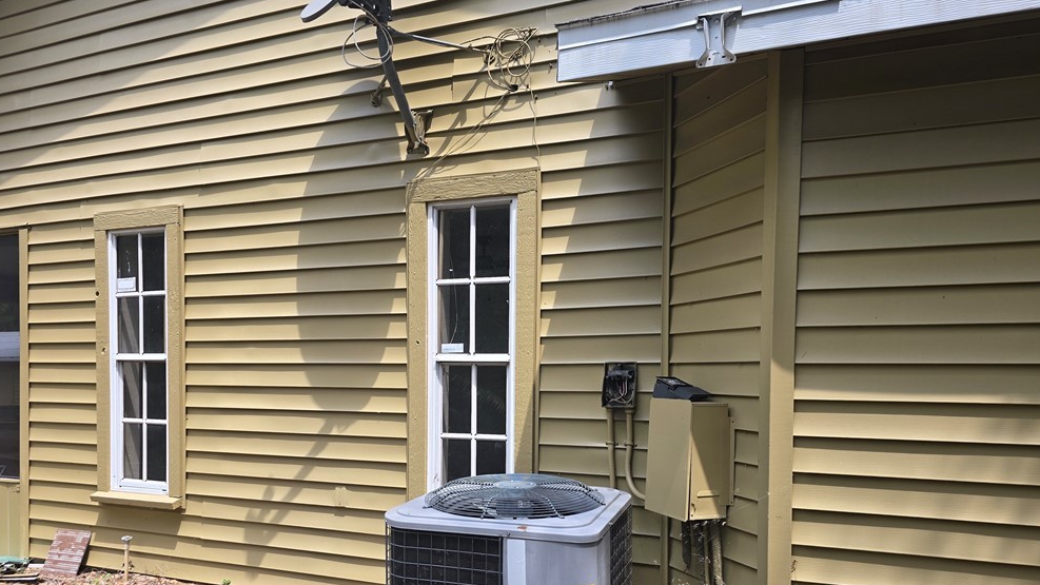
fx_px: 717
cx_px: 513
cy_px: 385
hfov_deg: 71.9
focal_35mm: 26
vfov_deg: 43.8
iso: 12
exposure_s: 1/294
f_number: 1.7
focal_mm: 6.3
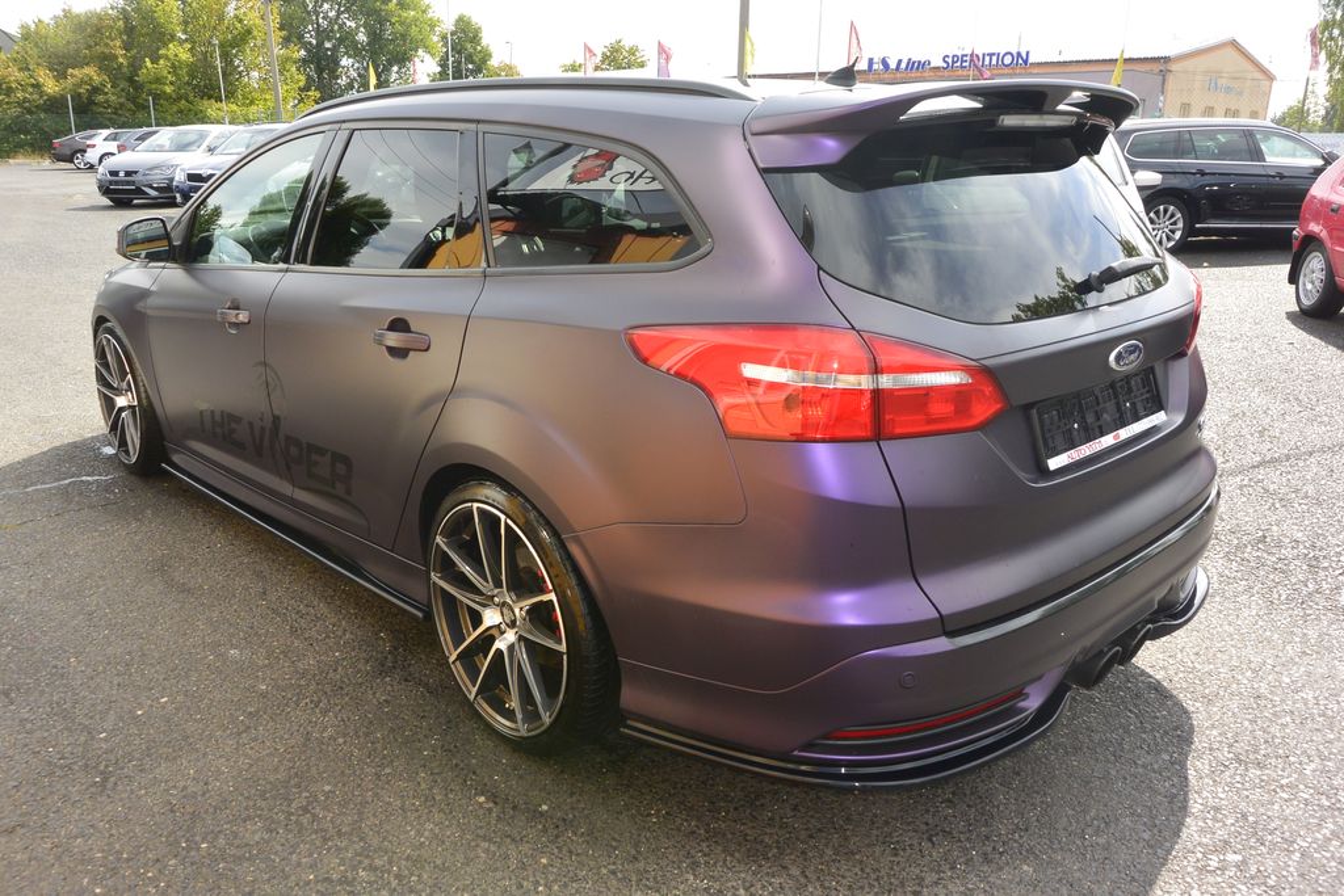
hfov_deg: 67.4
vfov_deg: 47.9
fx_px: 1008
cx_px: 672
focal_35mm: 27
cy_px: 448
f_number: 6.3
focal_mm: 10
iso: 160
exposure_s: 1/250
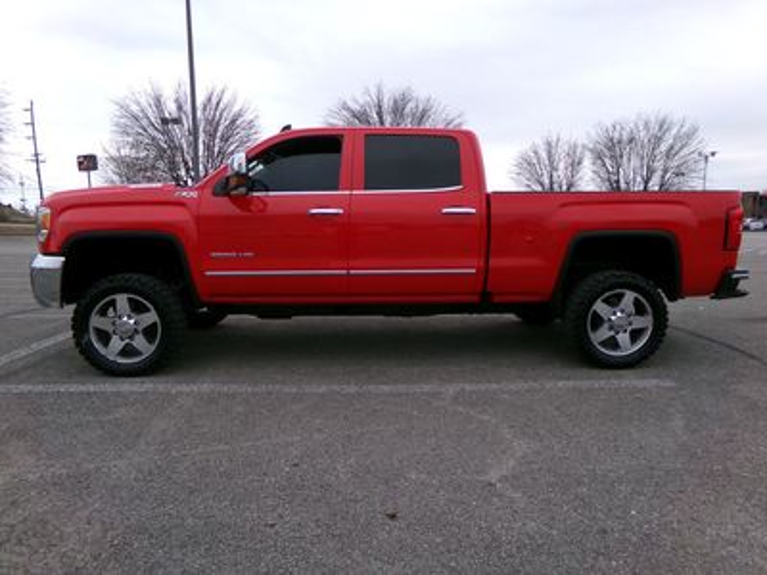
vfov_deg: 56.8
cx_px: 384
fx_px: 532
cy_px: 288
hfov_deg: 71.6
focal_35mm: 24
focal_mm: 4.3
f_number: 3.7
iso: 100
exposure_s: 1/125
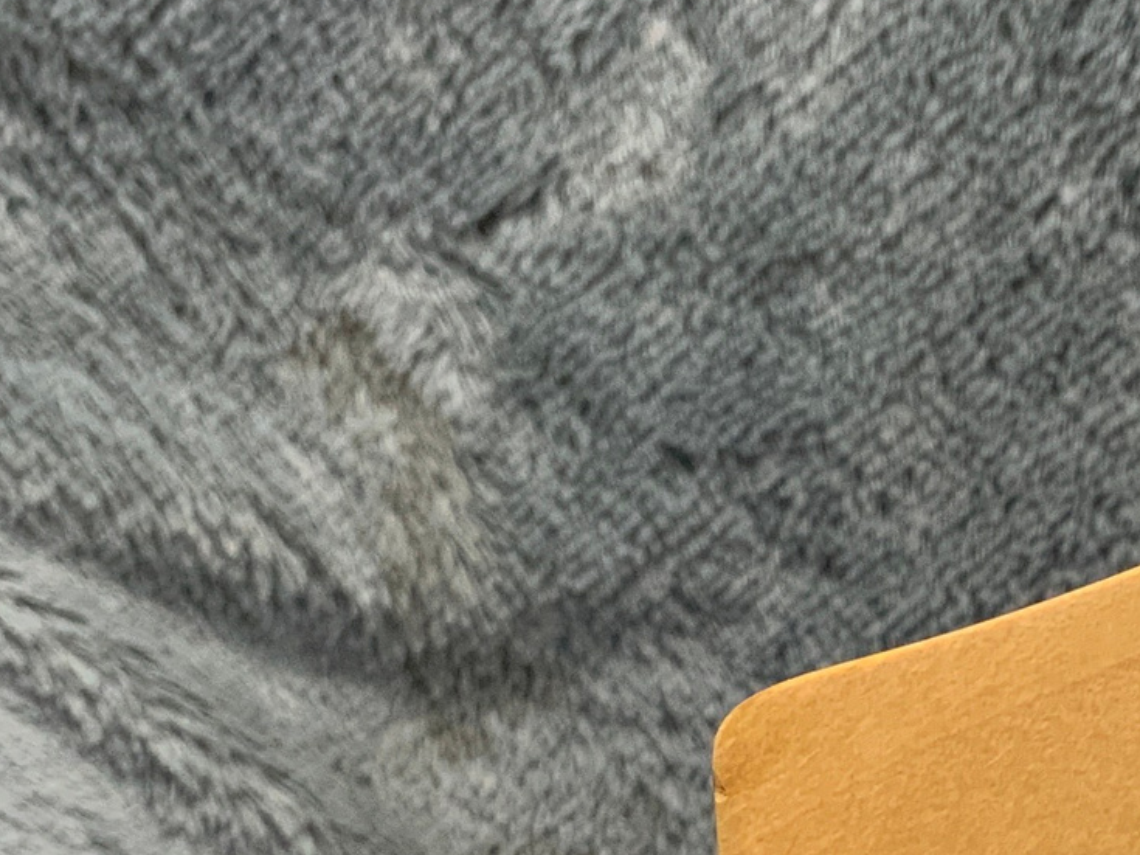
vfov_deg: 14.2
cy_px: 1007
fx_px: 3326
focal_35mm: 101
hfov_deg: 19.1
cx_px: 999
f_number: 1.8
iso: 80
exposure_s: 1/60
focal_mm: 3
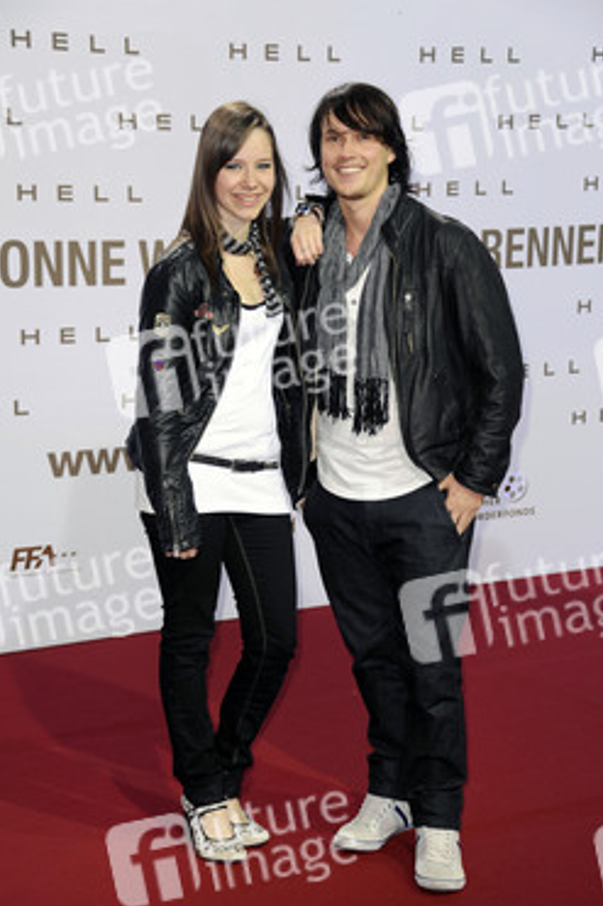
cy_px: 484
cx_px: 303
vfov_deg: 24.2
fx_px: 2112
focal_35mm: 84
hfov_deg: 16.2
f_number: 5.6
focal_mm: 78
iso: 500
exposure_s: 1/160
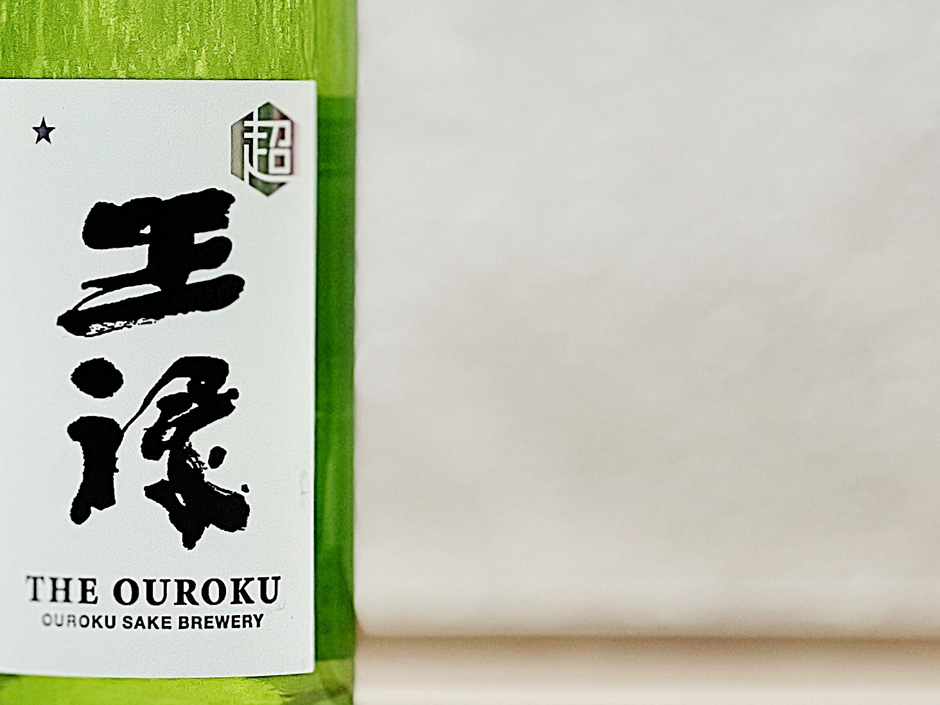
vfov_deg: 7.0
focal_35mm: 212
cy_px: -89
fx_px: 5757
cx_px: 146
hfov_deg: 9.3
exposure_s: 1/100
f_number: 2.8
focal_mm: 9
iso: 125
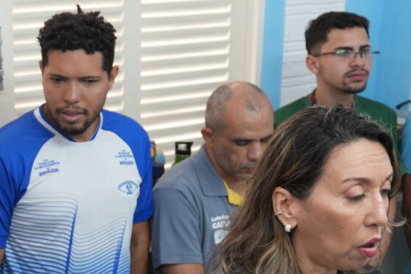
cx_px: -77
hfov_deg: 24.7
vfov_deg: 18.1
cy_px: 241
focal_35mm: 74
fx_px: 850
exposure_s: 1/100
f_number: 2.8
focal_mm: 17
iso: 640
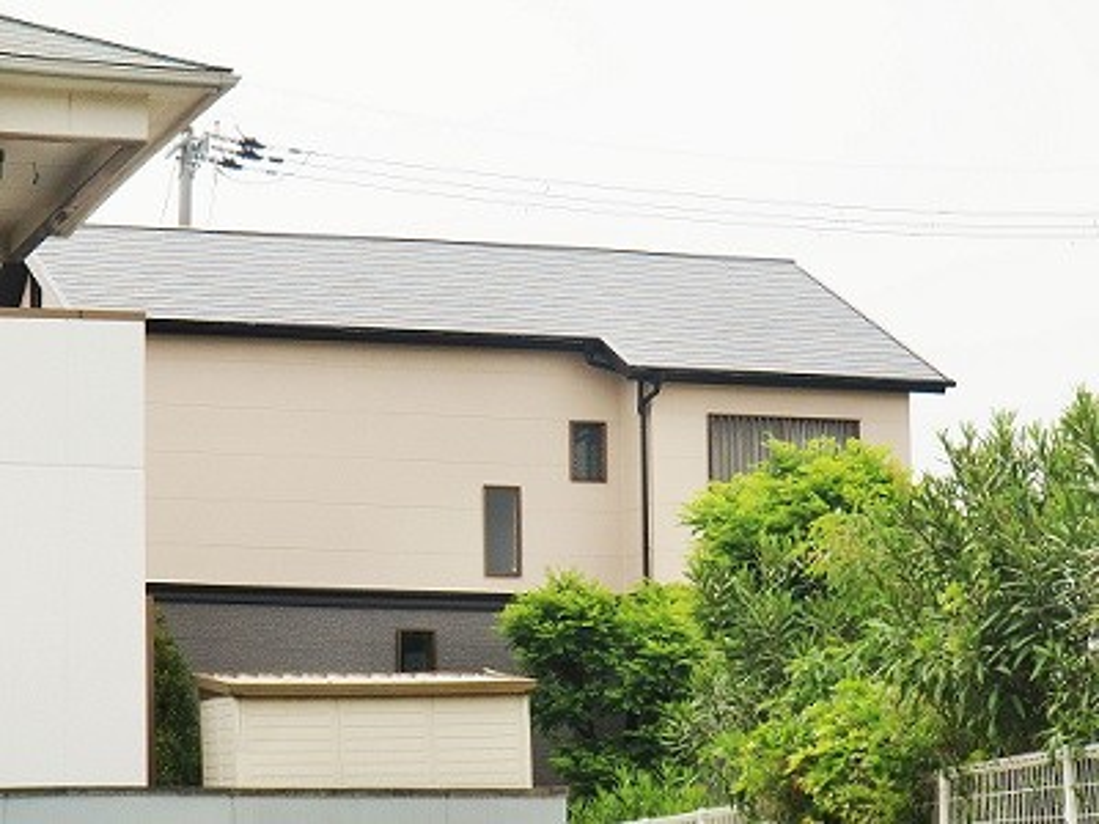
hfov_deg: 17.3
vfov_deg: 13.0
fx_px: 3619
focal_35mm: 114
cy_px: 412
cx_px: 550
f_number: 5.4
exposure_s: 1/400
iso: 64
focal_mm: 19.98
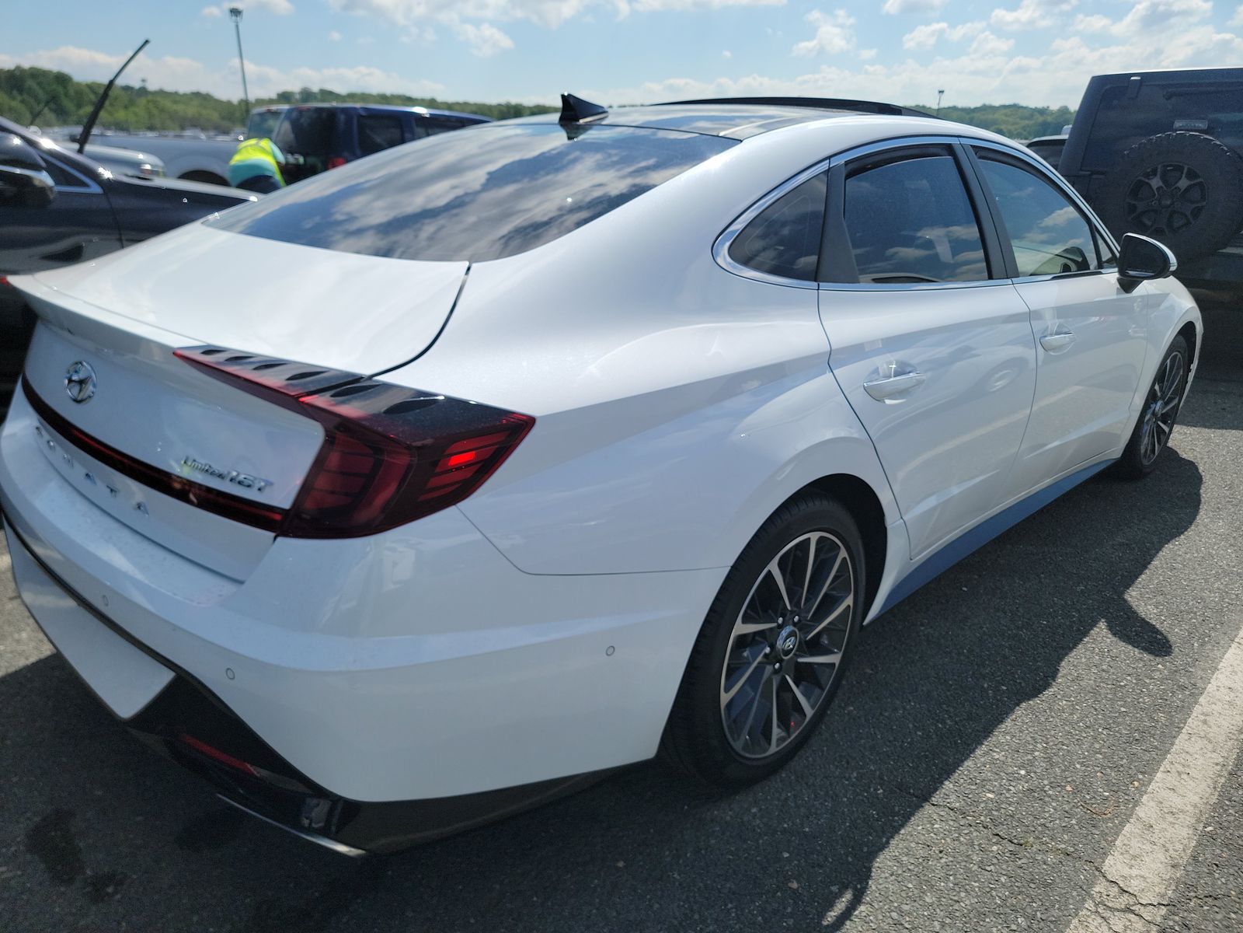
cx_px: 622
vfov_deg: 56.8
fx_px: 862
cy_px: 466
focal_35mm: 24
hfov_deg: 71.6
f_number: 1.8
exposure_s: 1/1488
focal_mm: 6.7
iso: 50
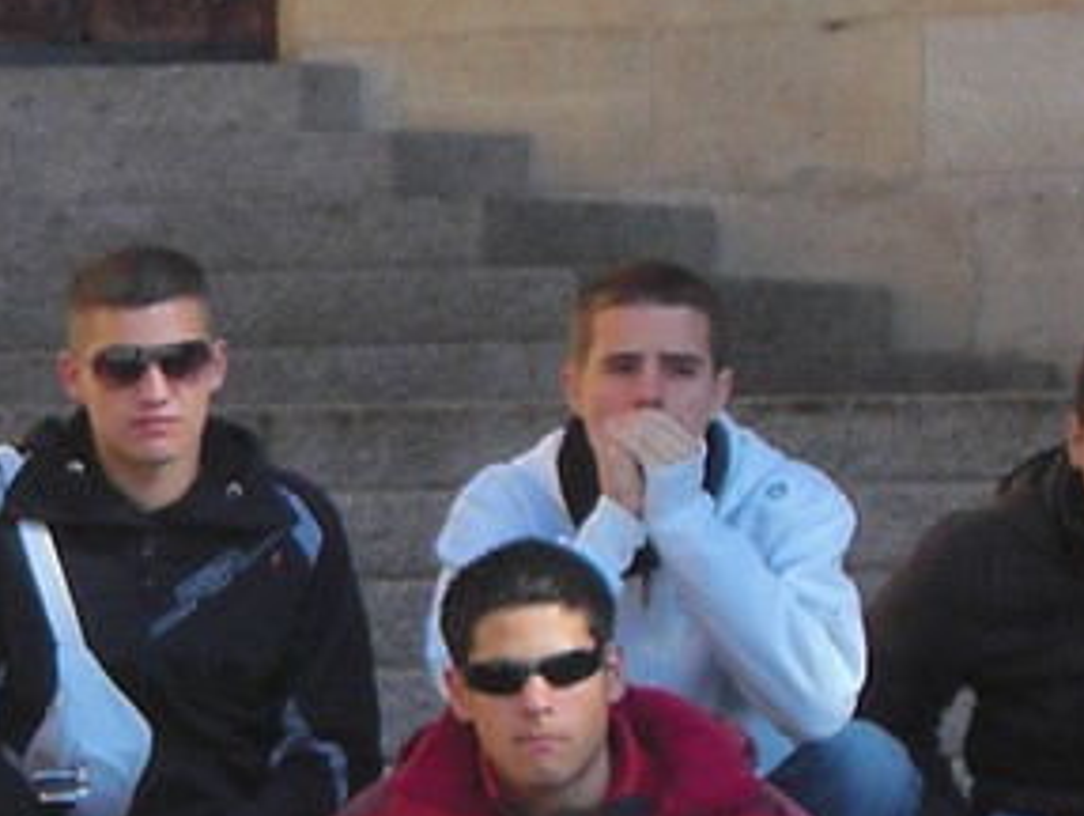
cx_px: -559
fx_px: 10472
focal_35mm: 334
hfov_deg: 5.9
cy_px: 827
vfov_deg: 4.5
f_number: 4.5
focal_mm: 12.47
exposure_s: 1/200
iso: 64
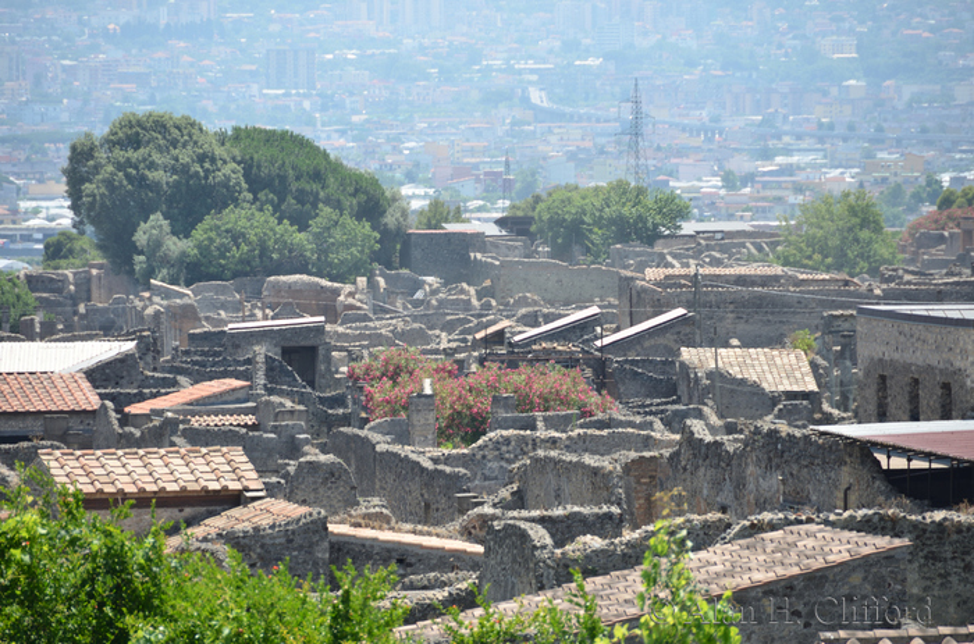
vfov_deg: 5.4
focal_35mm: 255
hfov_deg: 8.1
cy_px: 322
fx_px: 6882
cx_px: 487
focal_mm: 170
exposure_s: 1/250
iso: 100
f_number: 5.6
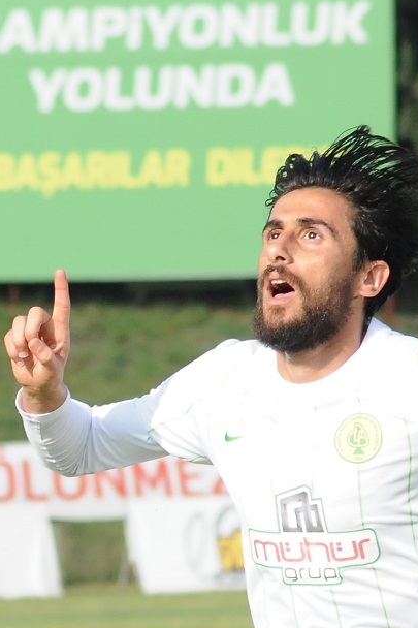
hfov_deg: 1.8
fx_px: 13307
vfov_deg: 2.7
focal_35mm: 764
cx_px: -242
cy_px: 578
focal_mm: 155
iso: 800
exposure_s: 1/1250
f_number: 7.1
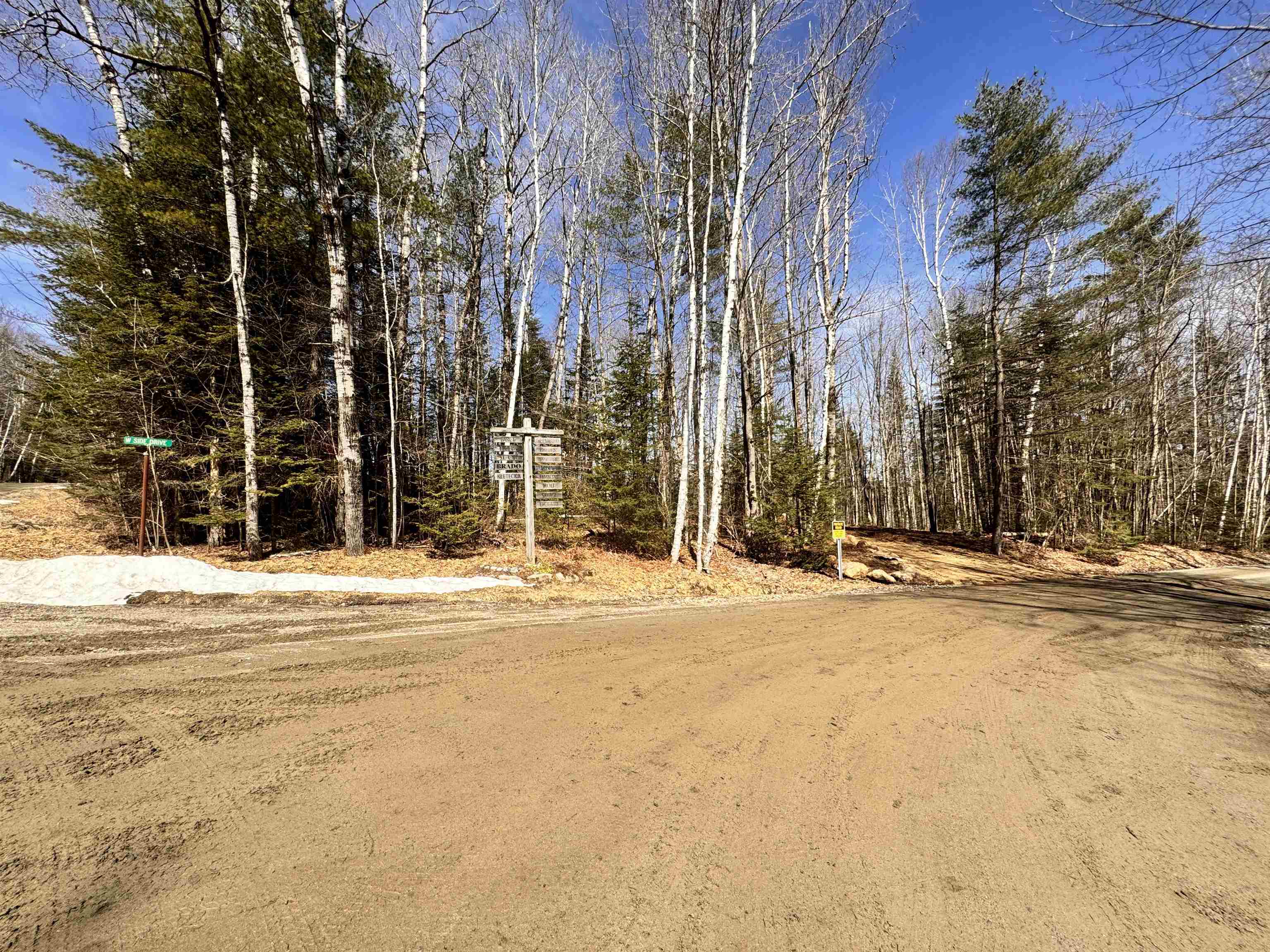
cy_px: 476
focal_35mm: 14
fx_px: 514
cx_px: 635
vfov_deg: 85.7
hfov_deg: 102.1
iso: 40
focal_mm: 2.22
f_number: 2.2
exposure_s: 1/1160
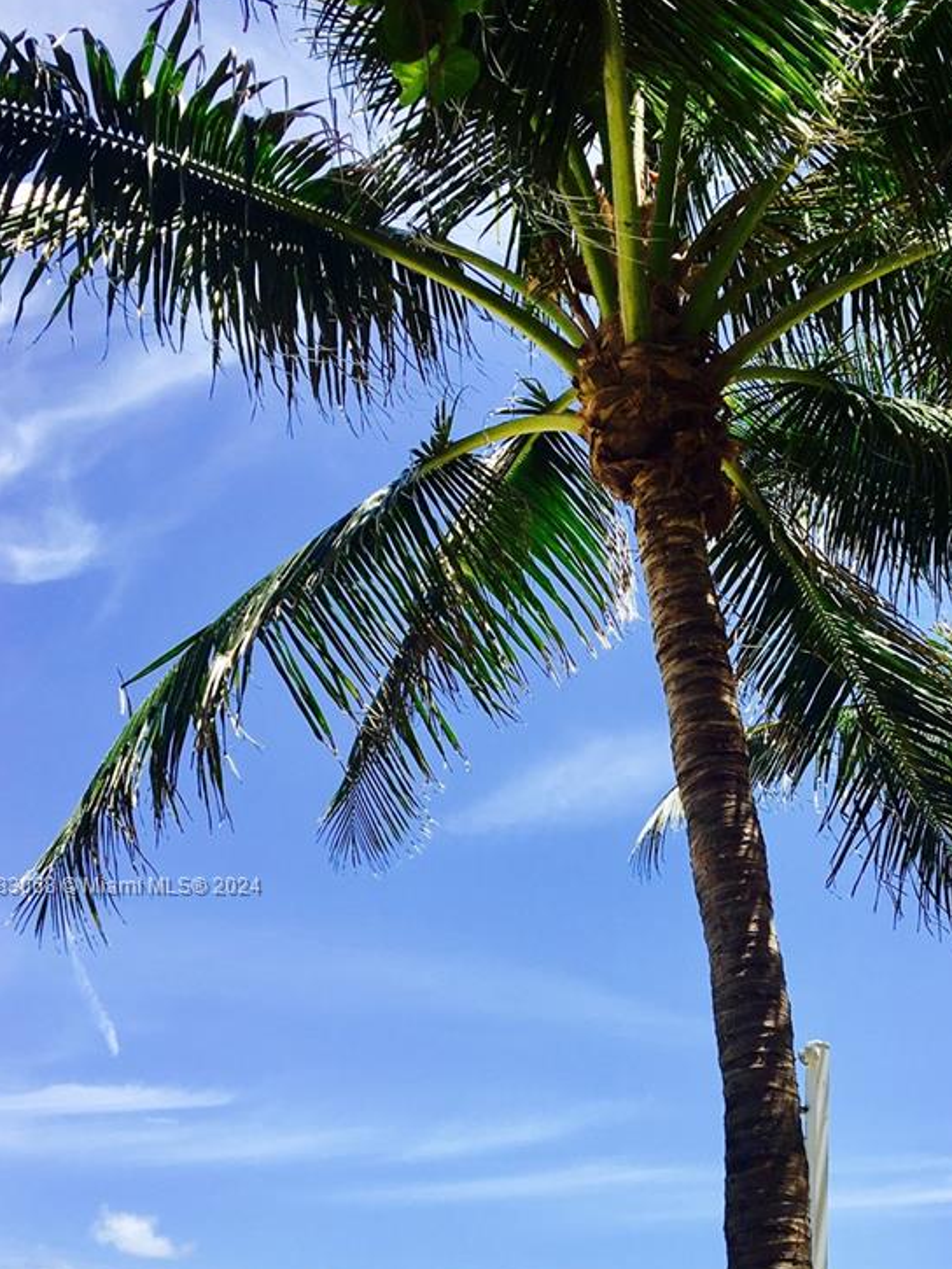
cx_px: 728
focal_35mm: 48
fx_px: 1760
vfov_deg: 39.0
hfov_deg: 29.7
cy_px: 887
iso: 25
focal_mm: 4.15
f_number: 2.2
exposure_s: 1/1603
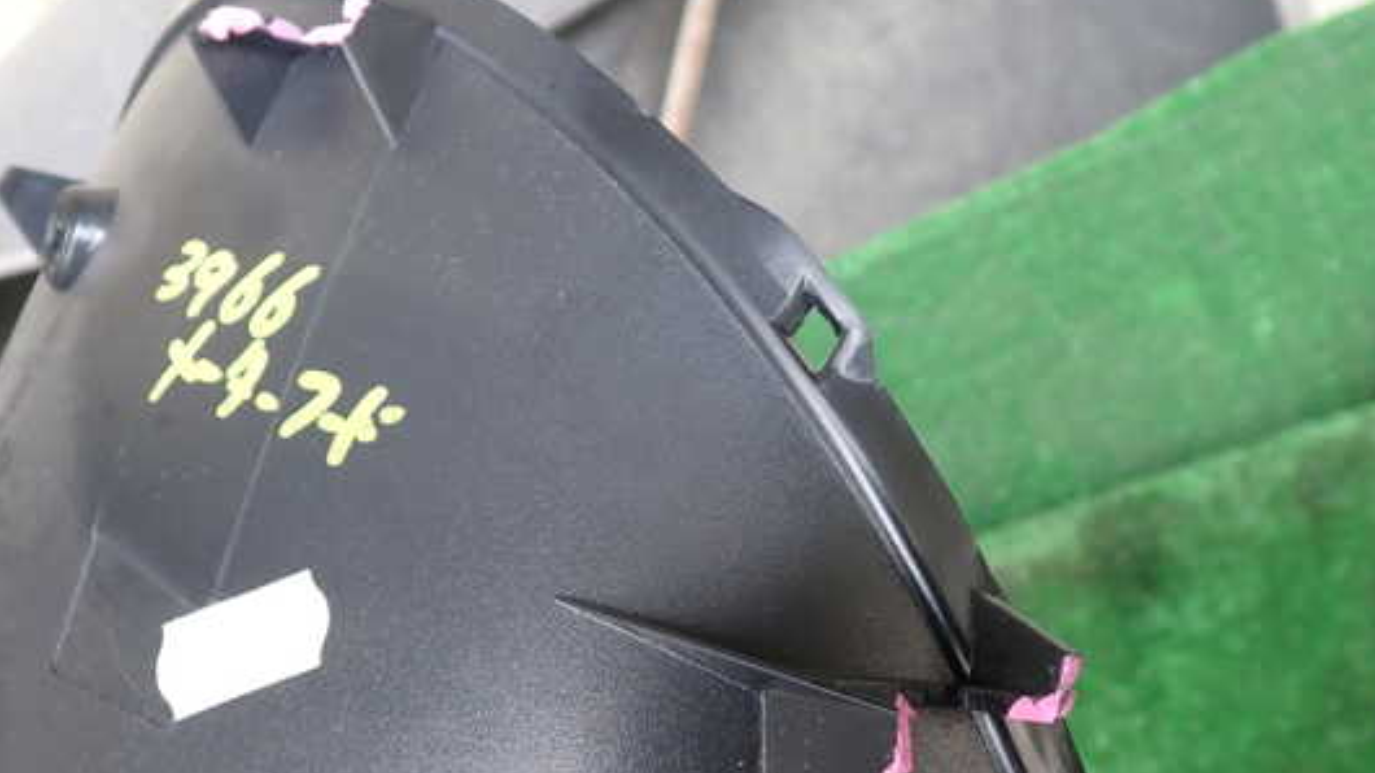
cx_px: 649
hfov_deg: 54.0
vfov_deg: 32.0
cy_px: 361
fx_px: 1349
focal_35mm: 37
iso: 160
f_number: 2.3
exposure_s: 1/60
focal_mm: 5.4
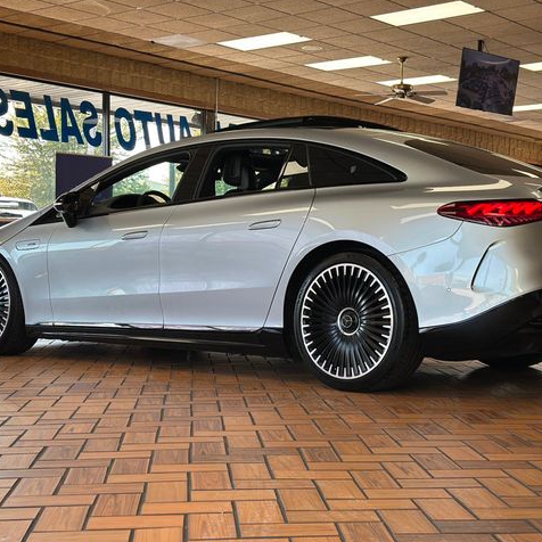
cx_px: 298
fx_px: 1010
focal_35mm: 57
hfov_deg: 30.0
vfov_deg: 30.0
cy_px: 270
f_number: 1.78
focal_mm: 6.86
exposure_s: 1/320
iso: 80
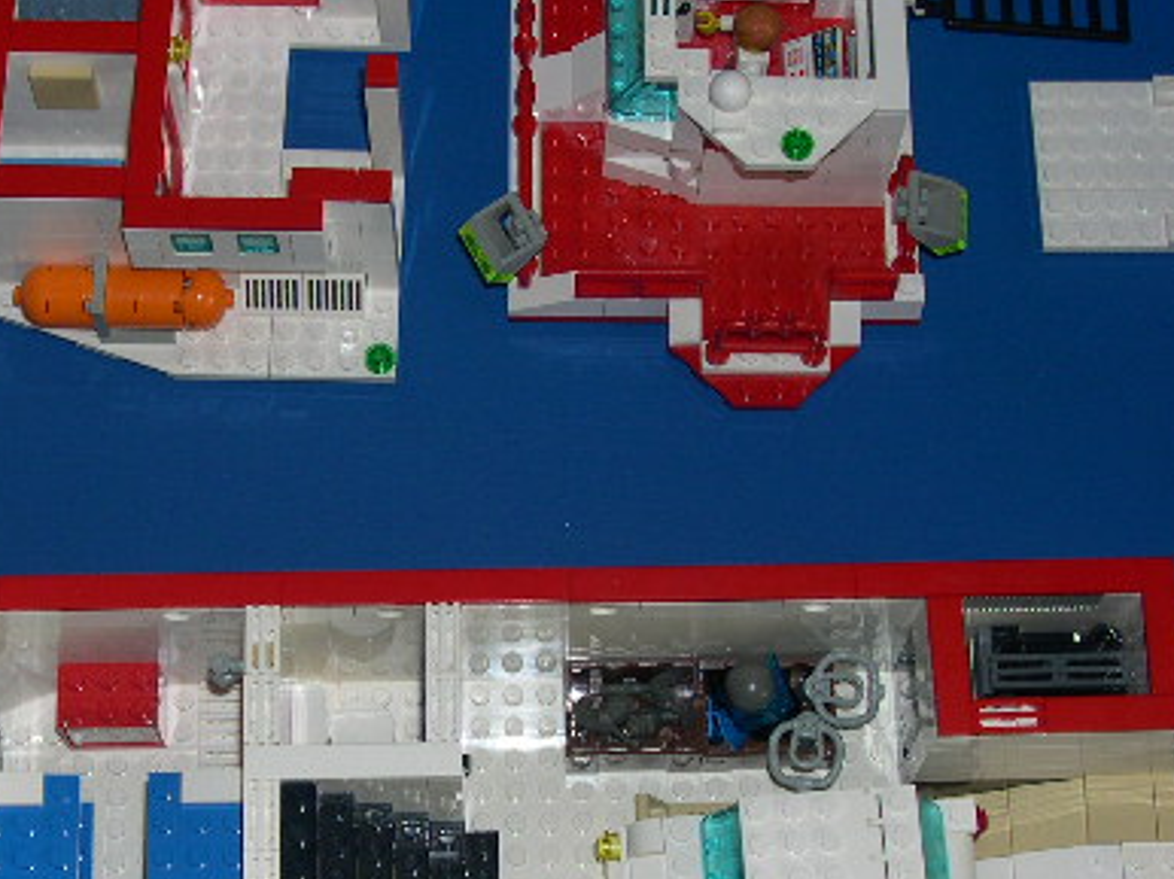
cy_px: 620
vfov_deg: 18.8
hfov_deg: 24.8
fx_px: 2644
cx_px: 344
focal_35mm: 78
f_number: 8.4
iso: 100
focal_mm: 10.1
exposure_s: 1/60
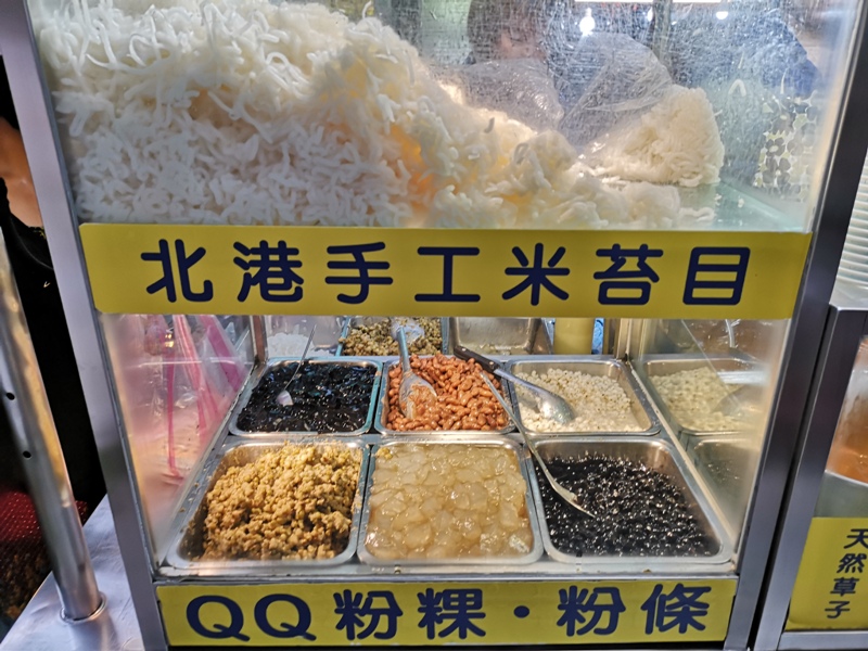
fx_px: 677
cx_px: 434
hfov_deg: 65.3
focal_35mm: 27
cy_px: 326
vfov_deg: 51.4
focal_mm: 3.95
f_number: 1.8
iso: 100
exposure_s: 1/120
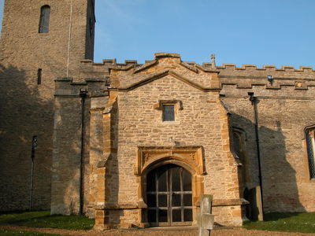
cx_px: 158
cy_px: 118
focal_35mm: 35
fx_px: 318
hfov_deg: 52.6
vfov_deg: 40.7
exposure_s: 1/308
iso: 100
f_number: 5.6
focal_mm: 8.9
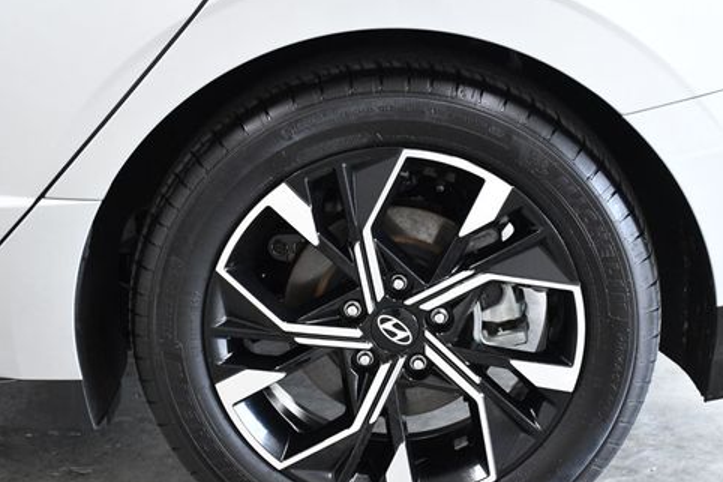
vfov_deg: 15.3
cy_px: 287
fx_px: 1787
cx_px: 394
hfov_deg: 22.9
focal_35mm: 89
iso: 2500
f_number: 9
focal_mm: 45
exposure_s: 1/125
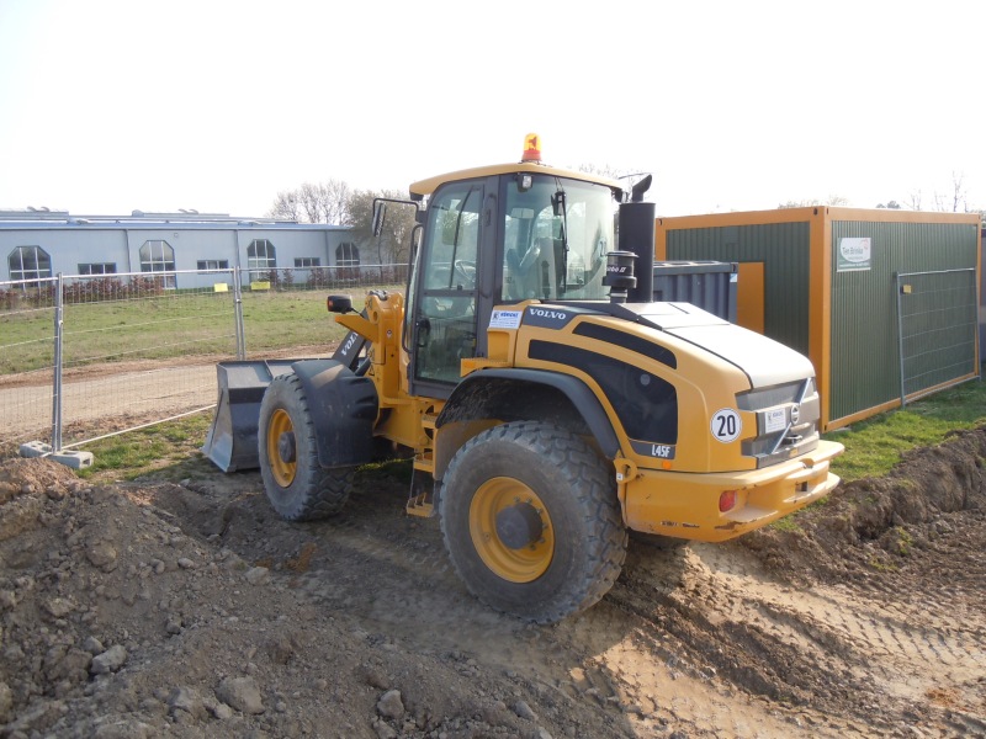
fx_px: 855
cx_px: 493
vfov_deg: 46.8
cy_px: 370
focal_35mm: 30
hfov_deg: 60.0
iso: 100
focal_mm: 5.4
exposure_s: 1/320
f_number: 3.5
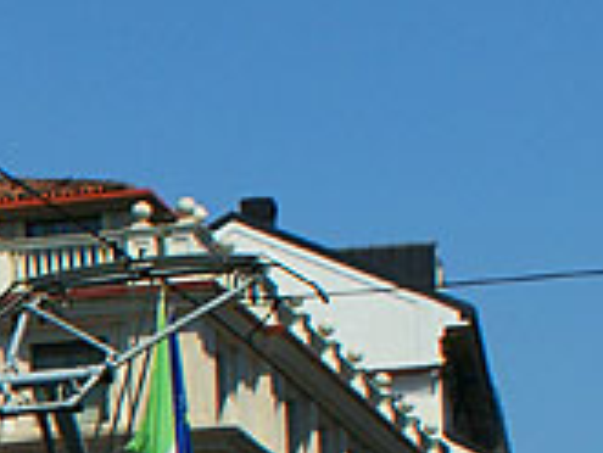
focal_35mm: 251
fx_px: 4376
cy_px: 888
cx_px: -1005
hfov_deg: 7.2
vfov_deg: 5.8
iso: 200
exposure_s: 1/500
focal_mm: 28
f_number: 10
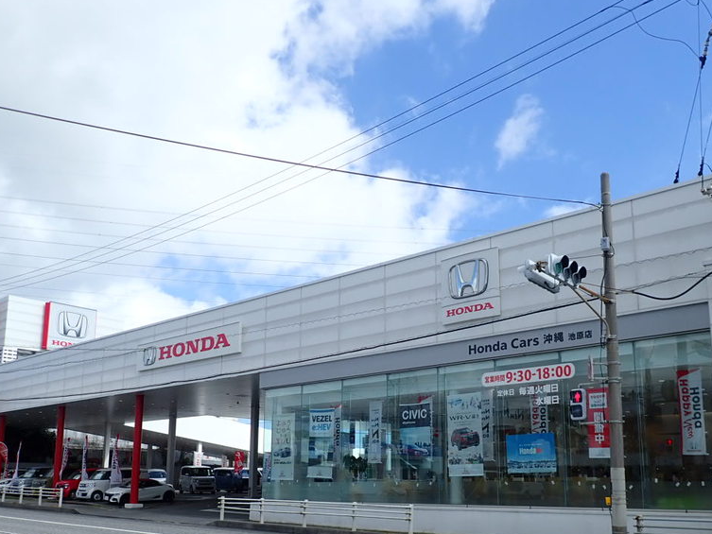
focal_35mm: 34
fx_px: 699
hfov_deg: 53.9
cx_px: 382
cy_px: 358
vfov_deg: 41.2
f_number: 8
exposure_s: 1/160
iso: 100
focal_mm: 4.5
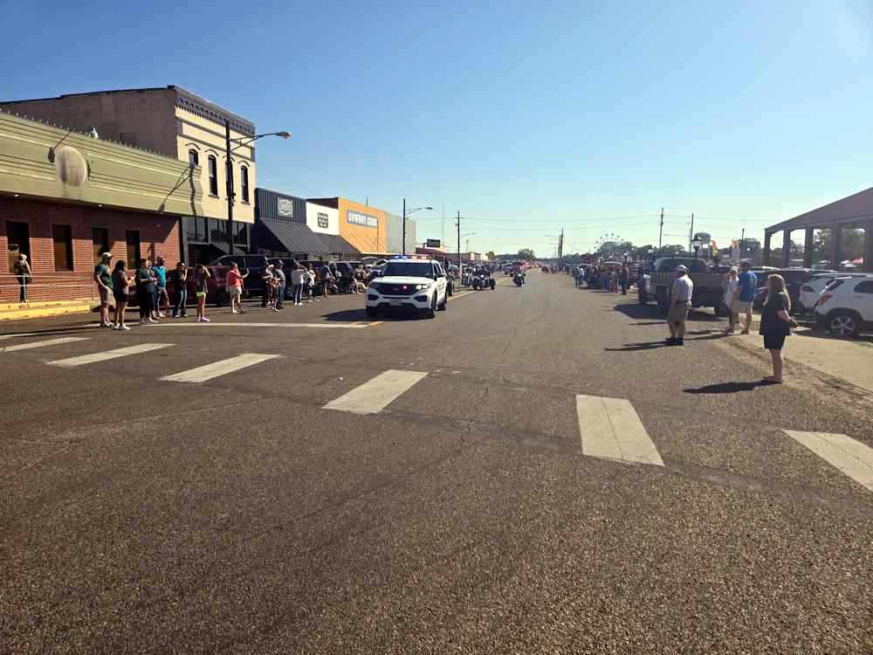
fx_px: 580
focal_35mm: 23
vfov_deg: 58.9
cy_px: 328
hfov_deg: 73.9
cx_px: 436
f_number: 1.8
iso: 25
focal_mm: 5.4
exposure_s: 1/3067
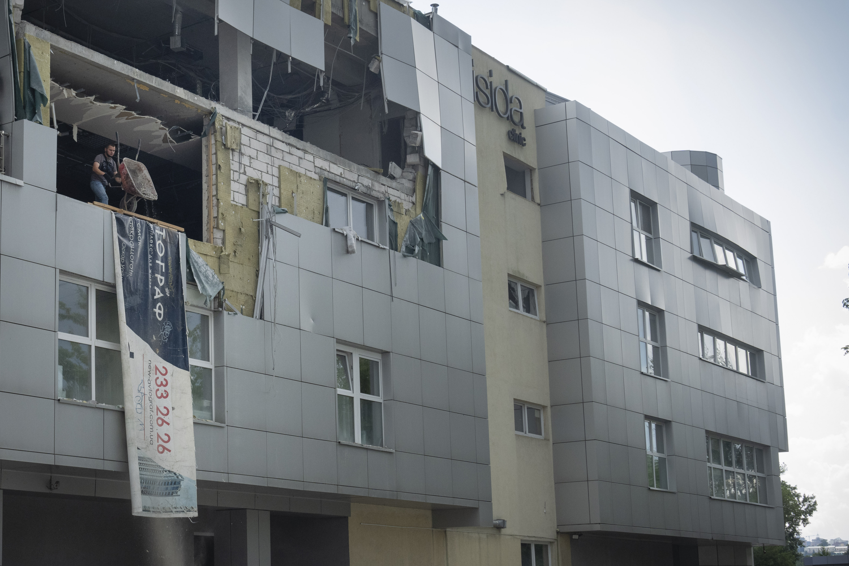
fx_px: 1486
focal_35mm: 63
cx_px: 203
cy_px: 336
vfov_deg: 21.5
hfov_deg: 31.3
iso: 800
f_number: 7.1
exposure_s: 1/640
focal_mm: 38
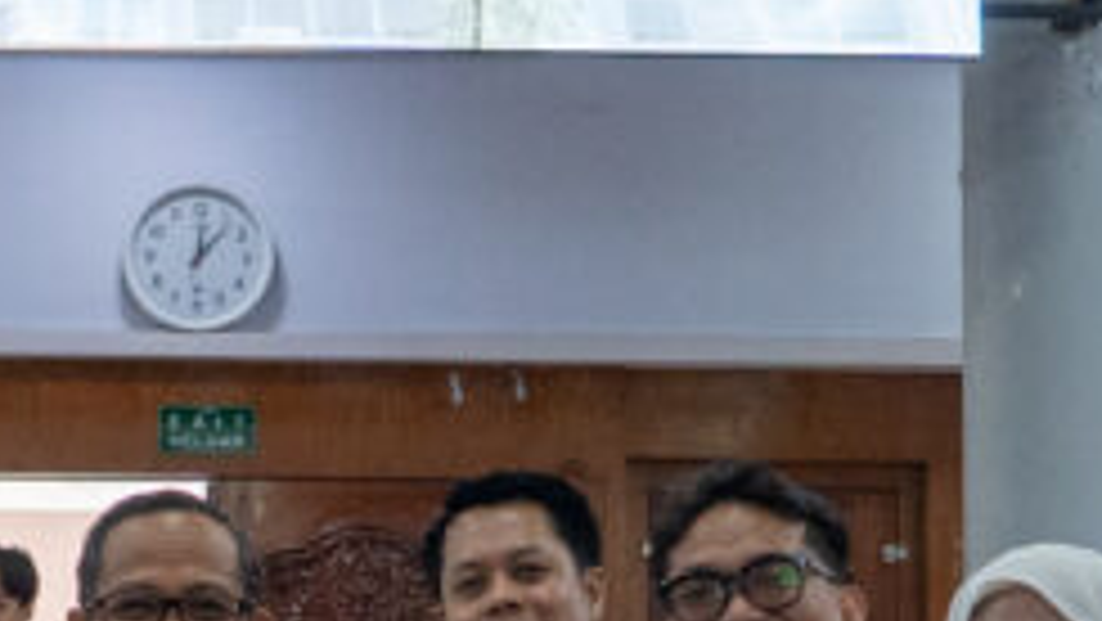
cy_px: 711
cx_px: 157
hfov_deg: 15.4
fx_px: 4034
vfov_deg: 8.7
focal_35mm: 138
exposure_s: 1/125
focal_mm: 28
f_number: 4.5
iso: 2500
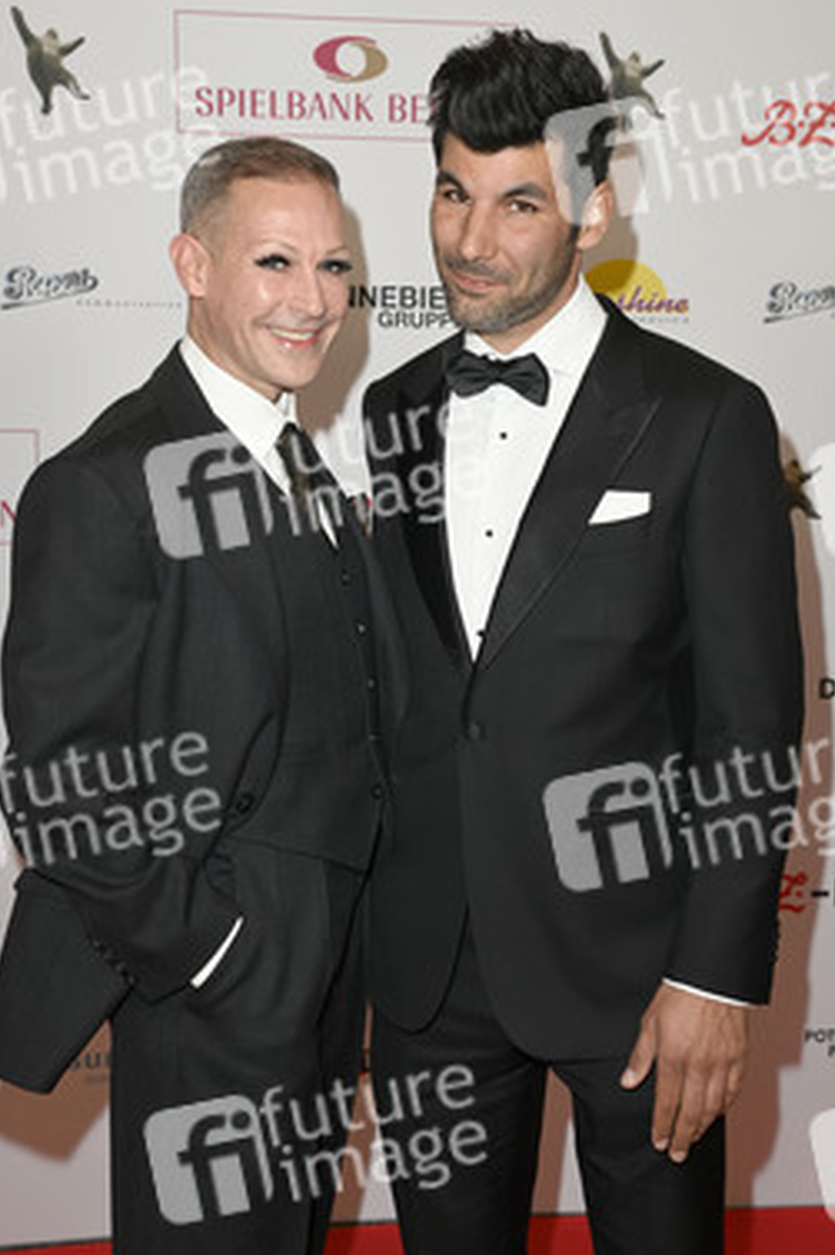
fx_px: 1846
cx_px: 413
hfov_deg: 25.5
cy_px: 646
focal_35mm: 53
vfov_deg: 37.5
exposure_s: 1/250
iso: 640
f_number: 5.6
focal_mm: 50
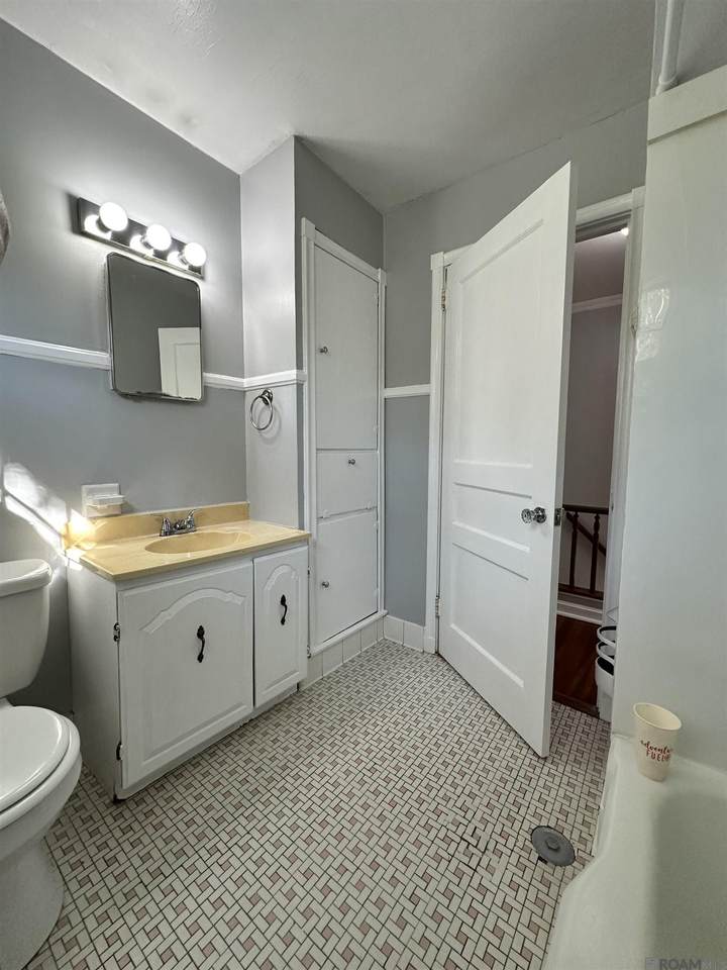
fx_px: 392
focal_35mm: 14
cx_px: 364
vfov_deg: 102.1
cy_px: 485
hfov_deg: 85.7
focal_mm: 2.22
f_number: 2.2
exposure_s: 1/120
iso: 200
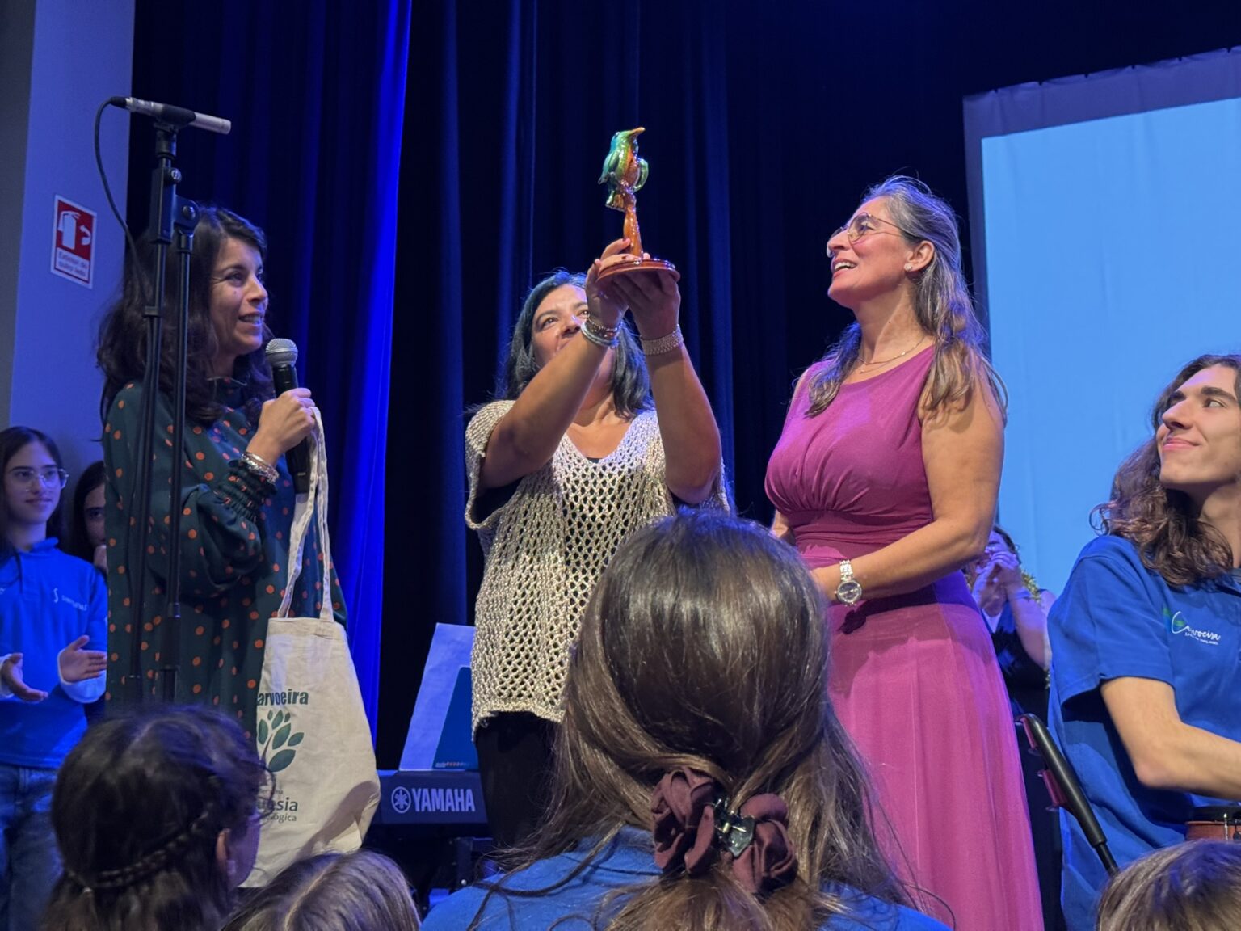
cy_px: 466
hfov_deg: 39.7
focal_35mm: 48
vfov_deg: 30.3
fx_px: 1721
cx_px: 620
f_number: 1.78
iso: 320
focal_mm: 6.76
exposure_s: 1/40
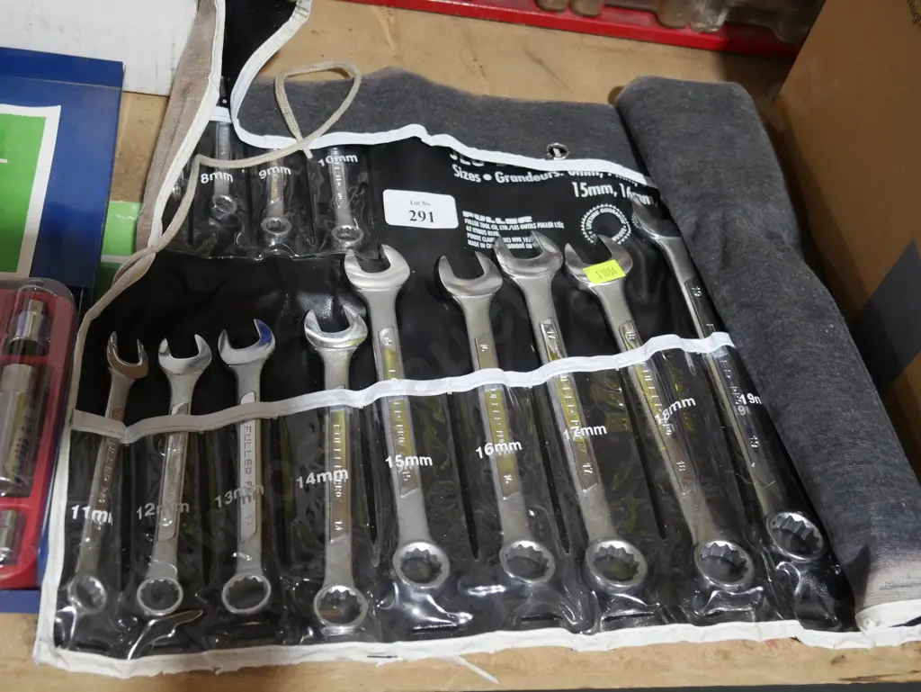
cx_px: 460
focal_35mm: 44
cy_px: 346
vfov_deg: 32.9
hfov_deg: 42.9
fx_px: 1171
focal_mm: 22
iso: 1000
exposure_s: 1/60
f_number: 4.7
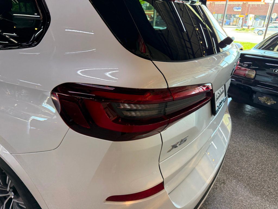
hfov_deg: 71.6
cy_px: 104
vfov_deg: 56.8
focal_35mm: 24
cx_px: 139
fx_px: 193
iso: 160
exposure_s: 1/120
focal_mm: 6.76
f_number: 1.78
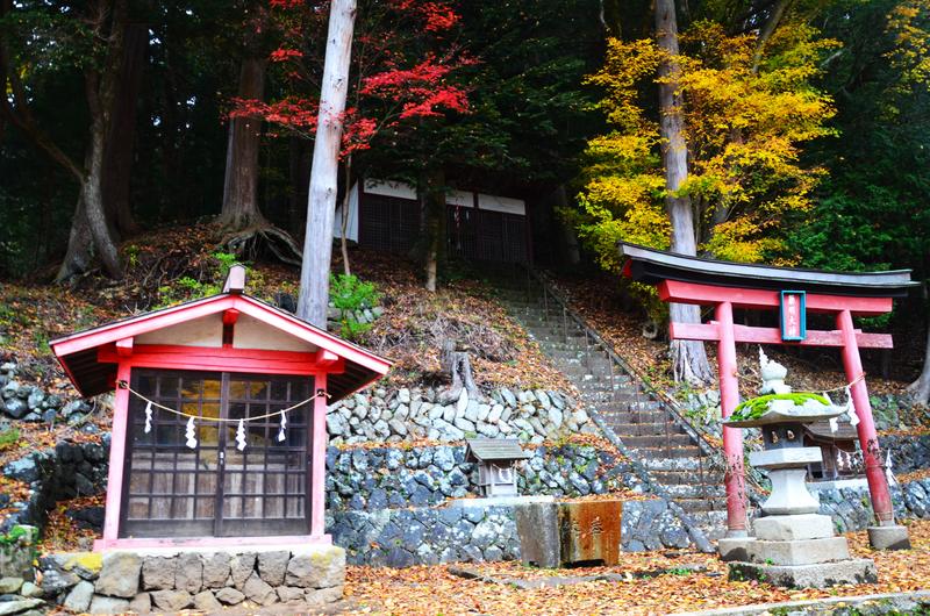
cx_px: 465
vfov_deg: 47.7
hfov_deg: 67.5
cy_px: 308
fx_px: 696
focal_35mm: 27
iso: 800
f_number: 5
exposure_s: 1/5
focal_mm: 18
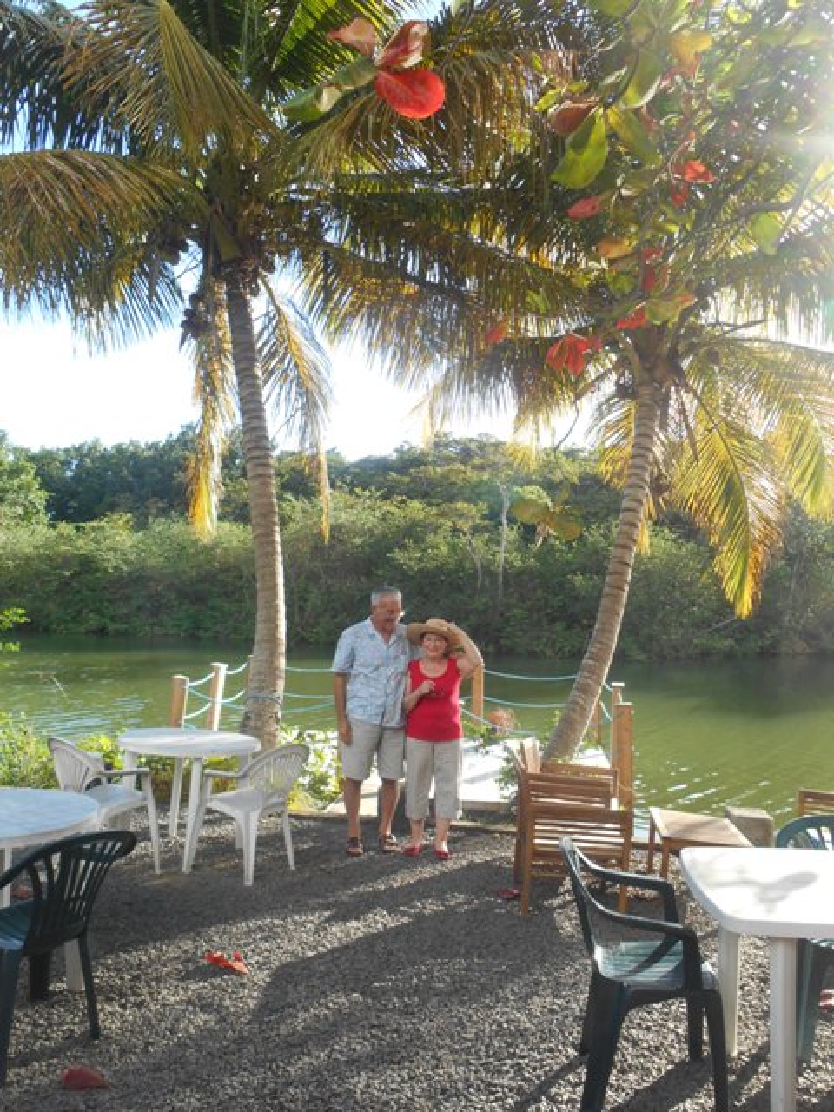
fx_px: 835
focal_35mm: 26
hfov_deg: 53.1
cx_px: 417
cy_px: 556
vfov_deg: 67.3
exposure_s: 1/160
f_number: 3.4
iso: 80
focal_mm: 4.7
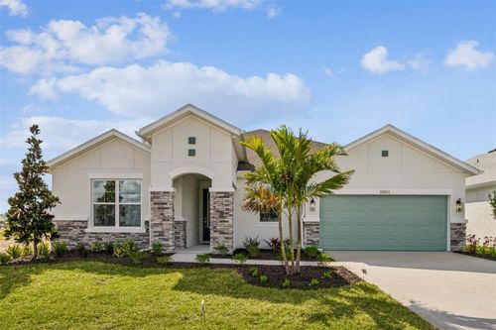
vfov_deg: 77.3
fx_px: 207
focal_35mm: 15
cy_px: 165
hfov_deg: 100.4
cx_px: 248
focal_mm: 10
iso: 640
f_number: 7.1
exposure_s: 1/6400
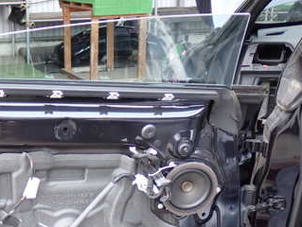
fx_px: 673
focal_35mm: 77
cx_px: 32
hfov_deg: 24.6
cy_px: 182
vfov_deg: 19.0
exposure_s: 1/80
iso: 160
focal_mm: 7.31
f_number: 2.8
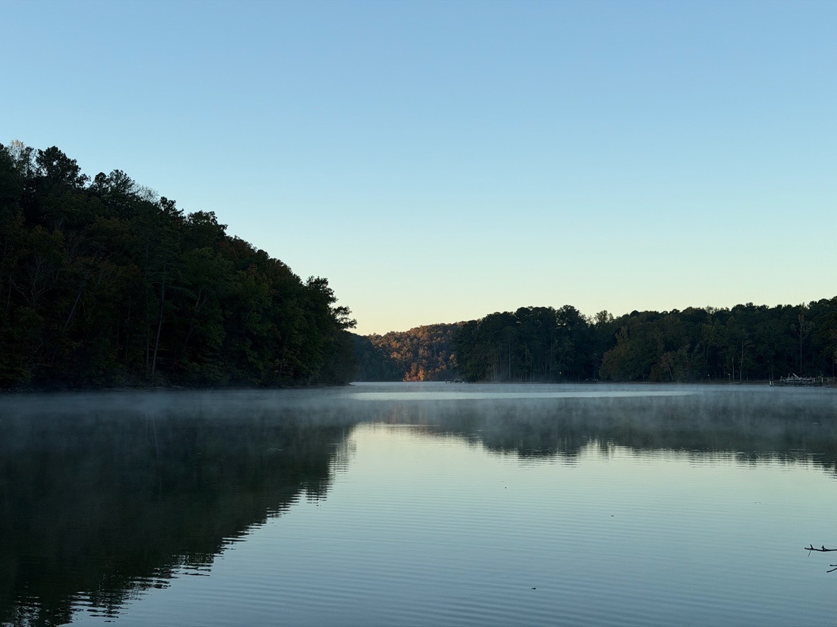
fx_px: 1161
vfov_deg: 30.3
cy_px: 314
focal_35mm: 48
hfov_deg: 39.7
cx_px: 418
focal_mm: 6.76
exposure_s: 1/1264
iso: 64
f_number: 1.78
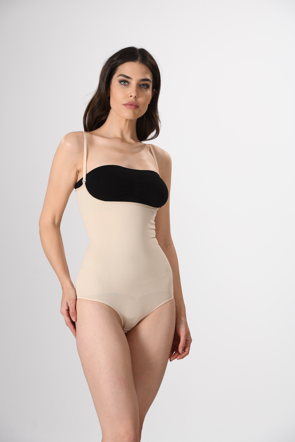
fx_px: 1905
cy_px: 221
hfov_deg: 8.9
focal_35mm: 155
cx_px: 148
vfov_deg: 13.2
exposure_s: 1/125
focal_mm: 155
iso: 100
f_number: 11
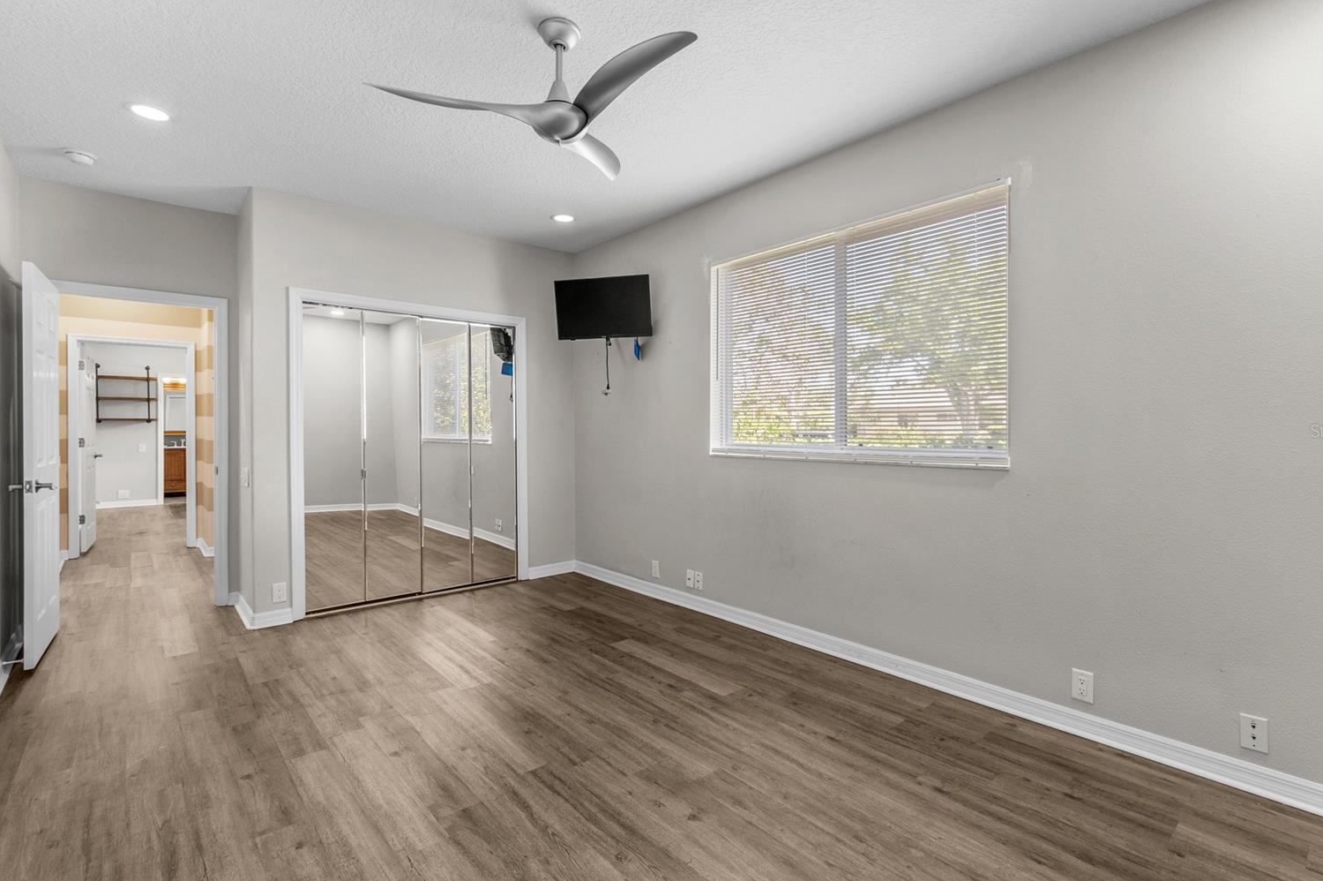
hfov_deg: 96.7
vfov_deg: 73.7
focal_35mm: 16
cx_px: 684
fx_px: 588
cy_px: 430
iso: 100
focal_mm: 10
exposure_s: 1/8
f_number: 7.1
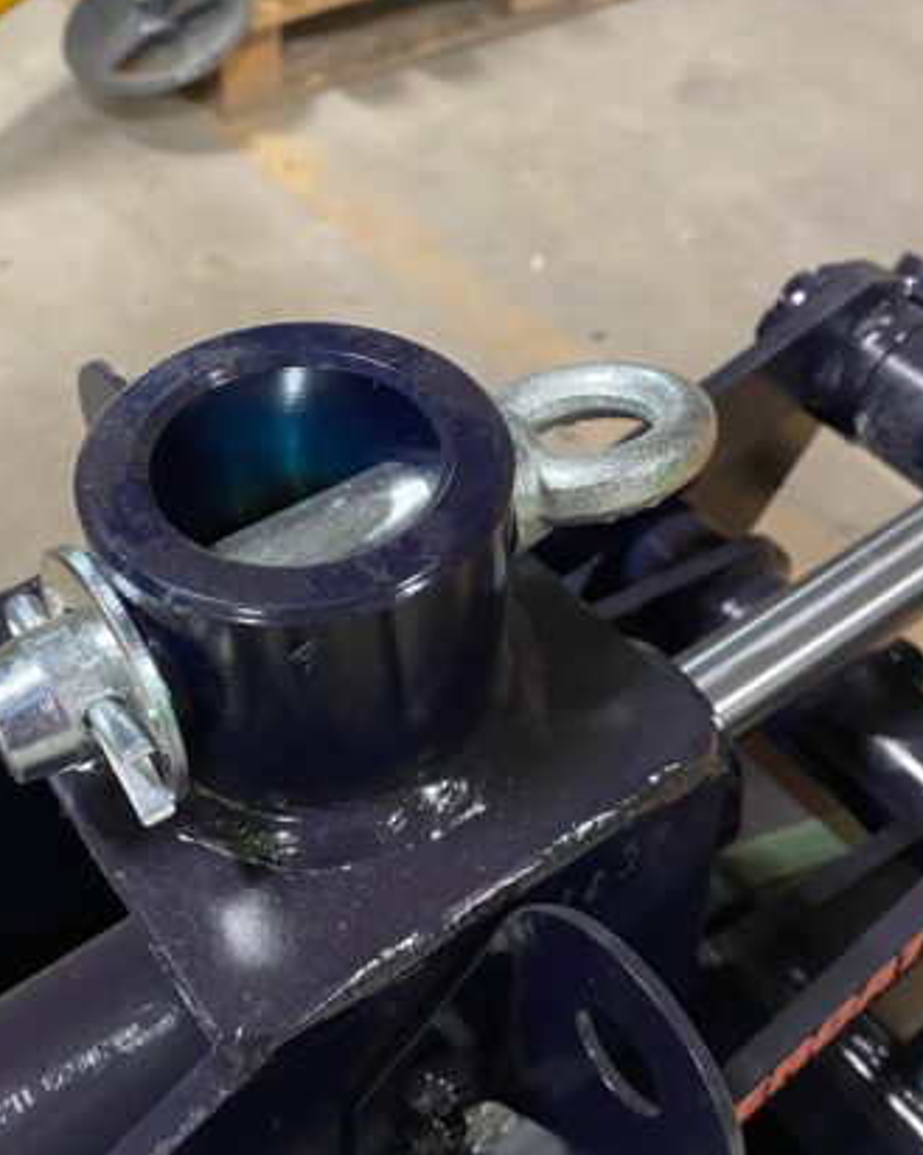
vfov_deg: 49.0
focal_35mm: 37
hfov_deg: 39.9
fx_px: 1265
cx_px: 376
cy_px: 631
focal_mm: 4.25
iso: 500
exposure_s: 1/25
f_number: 1.8
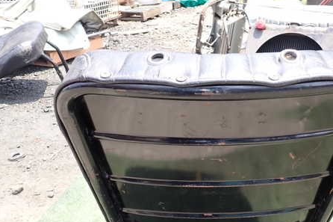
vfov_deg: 37.5
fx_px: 324
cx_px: 211
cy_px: 143
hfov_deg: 53.8
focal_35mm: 35
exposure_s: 1/200
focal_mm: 4.5
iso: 100
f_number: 2.8
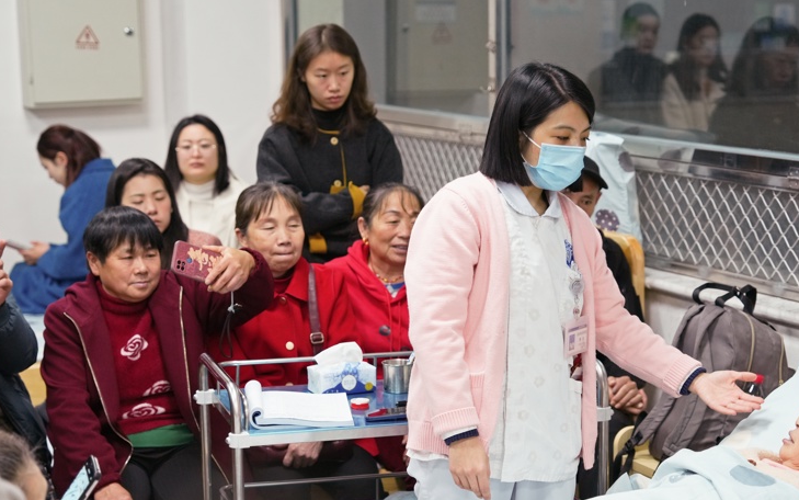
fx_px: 1808
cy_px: 332
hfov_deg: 24.9
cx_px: 443
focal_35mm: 83
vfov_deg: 15.7
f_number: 2.8
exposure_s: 1/125
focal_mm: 58
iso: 1000
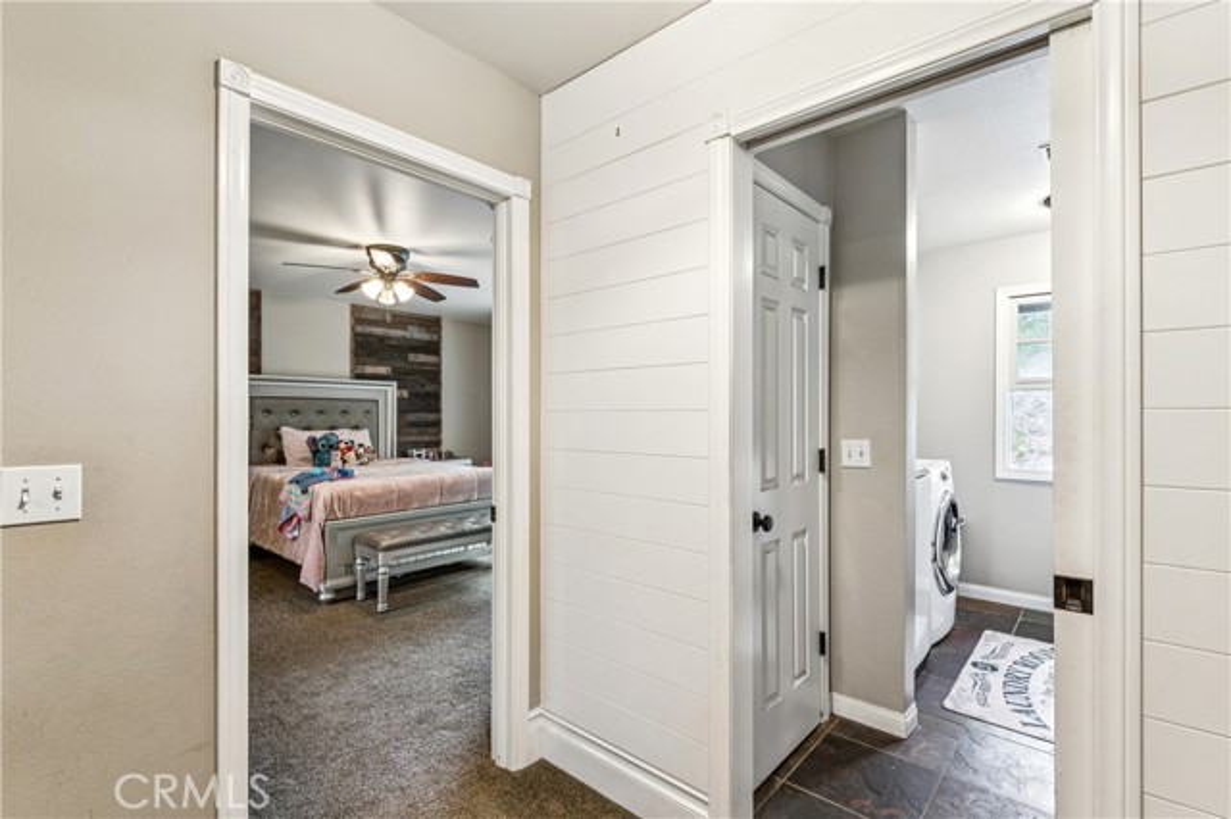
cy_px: 410
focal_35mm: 16
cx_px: 616
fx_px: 564
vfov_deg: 72.0
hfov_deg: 95.0
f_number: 13
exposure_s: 3.2
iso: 100
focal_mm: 16.5
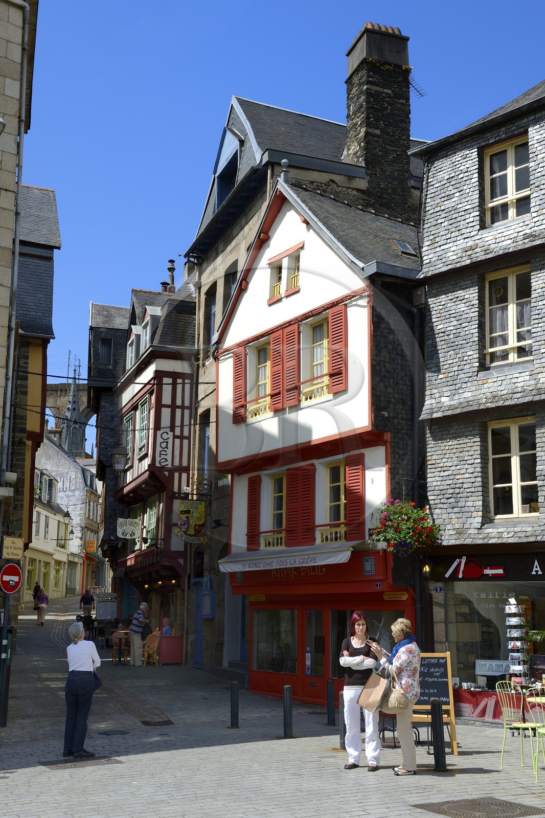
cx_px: 272
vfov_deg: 48.5
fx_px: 909
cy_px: 409
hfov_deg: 33.4
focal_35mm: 40
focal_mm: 40
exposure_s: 1/200
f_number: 14
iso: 200
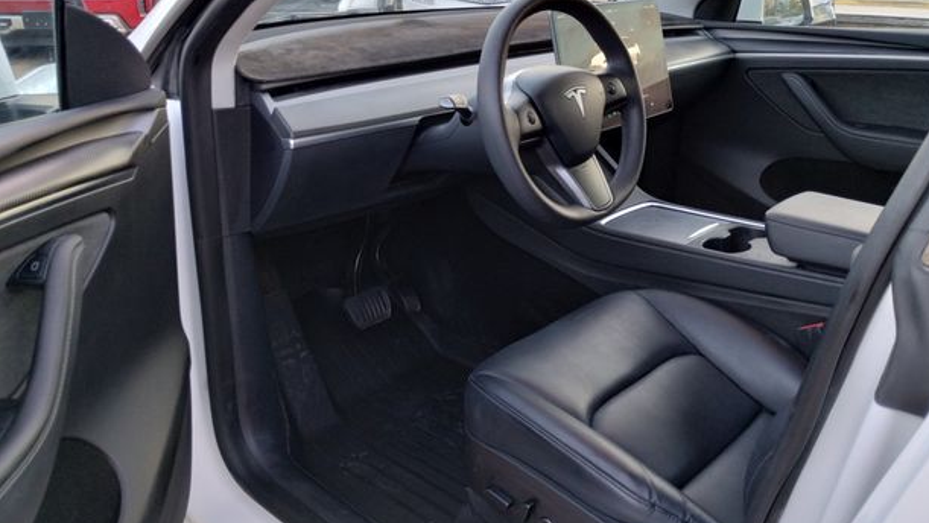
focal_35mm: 32
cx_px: 461
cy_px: 225
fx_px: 788
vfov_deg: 36.6
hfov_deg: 61.0
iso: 428
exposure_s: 1/40
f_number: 1.8
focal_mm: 4.27
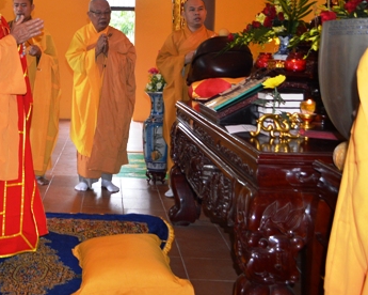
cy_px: 73
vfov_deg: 31.5
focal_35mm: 47
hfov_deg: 36.8
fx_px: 512
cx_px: 31
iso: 640
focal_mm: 18
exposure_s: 1/60
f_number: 3.5
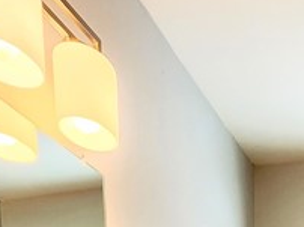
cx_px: 244
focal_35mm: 66
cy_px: 519
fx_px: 579
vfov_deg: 15.1
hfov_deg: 28.8
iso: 50
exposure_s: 1/60
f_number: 2.2
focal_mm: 2.2
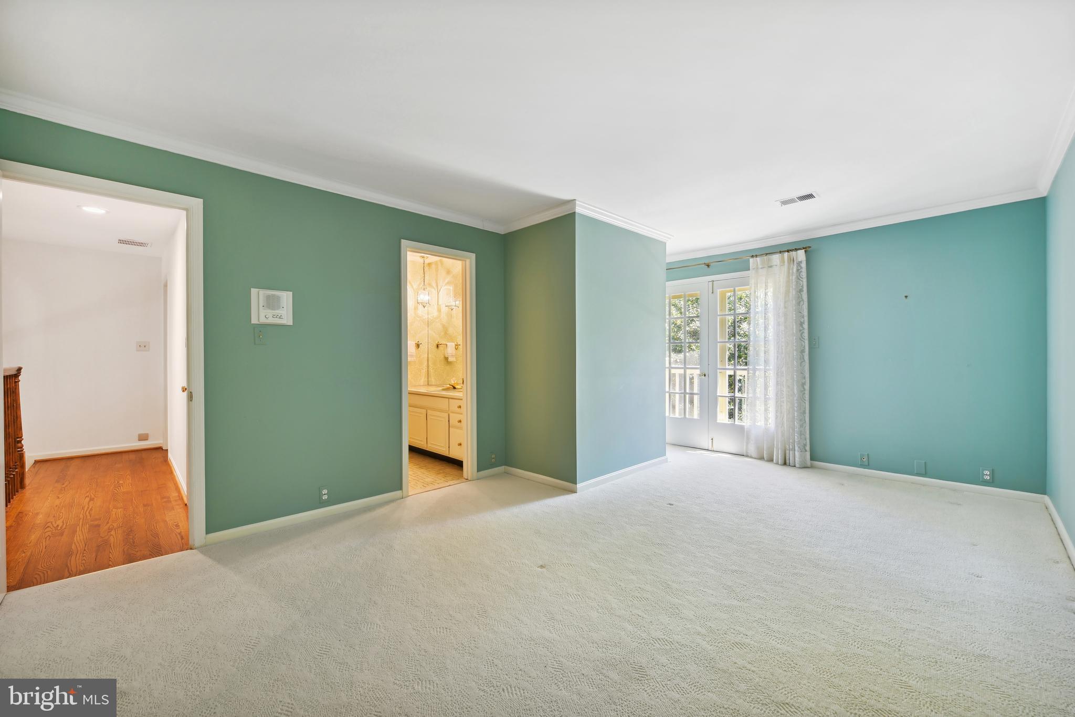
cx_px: 538
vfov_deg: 81.2
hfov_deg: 104.3
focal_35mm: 14
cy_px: 358
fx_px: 418
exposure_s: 1/6
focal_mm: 14
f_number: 8
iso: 200
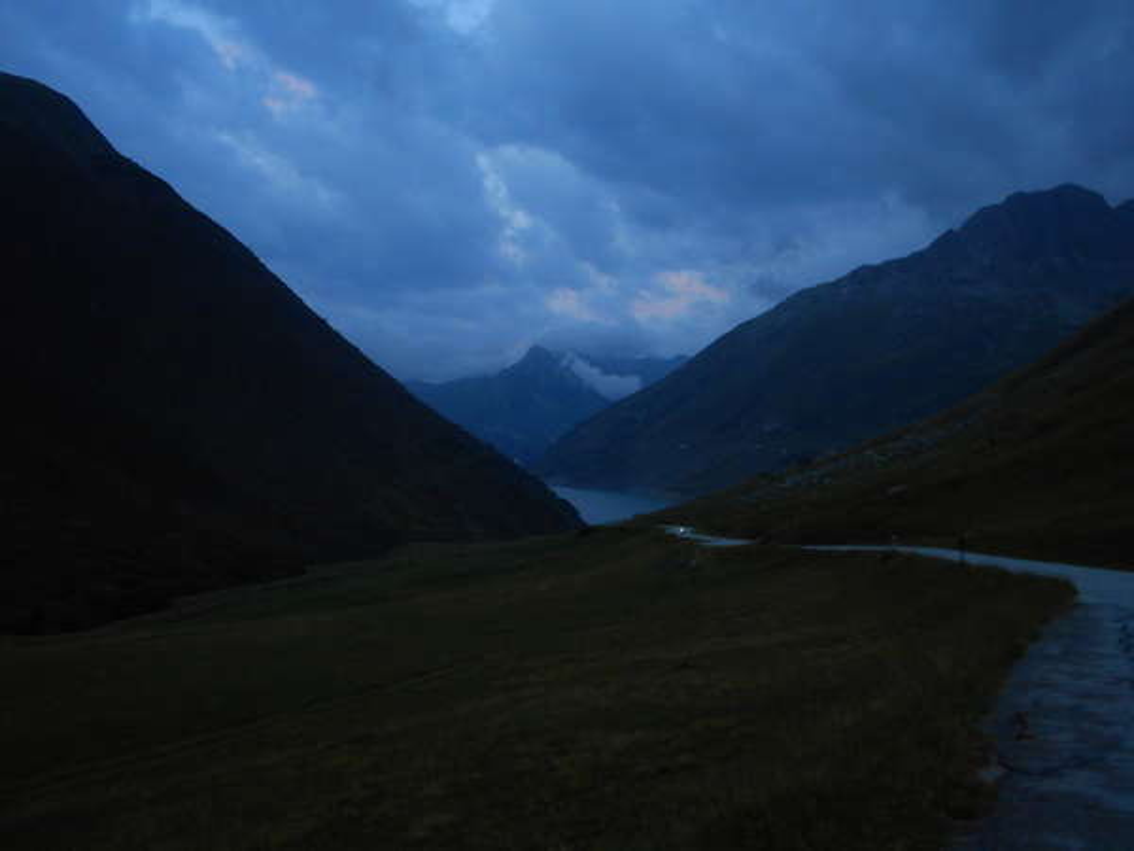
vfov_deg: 41.8
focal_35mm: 34
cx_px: 567
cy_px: 426
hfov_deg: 54.0
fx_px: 1114
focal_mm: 6
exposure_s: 1/30
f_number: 4.2
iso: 200
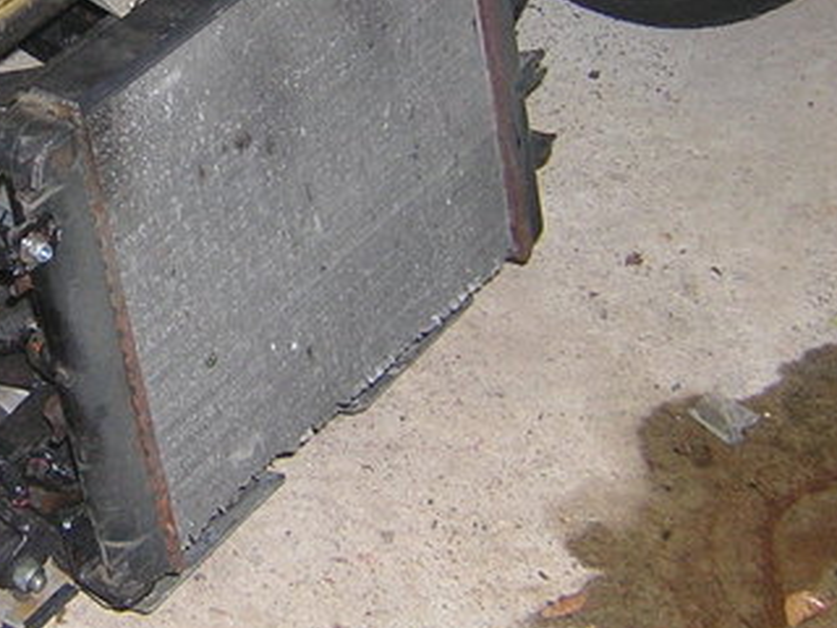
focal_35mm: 102
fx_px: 2466
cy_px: 102
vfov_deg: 14.4
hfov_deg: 19.0
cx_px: 126
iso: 310
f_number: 3.1
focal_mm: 6.6
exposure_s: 1/60.1
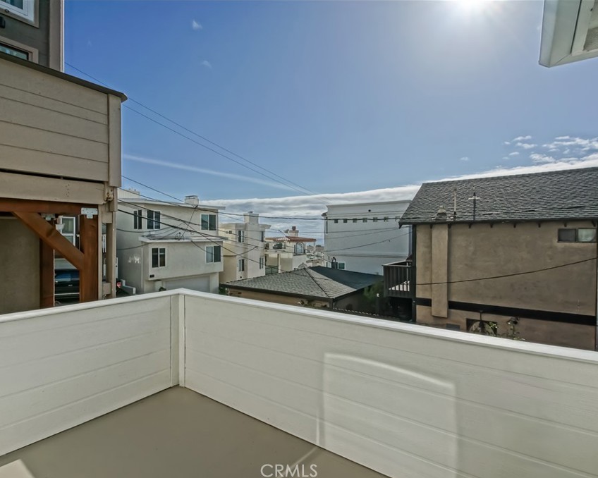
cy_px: 240
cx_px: 276
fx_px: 301
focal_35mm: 17
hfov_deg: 89.5
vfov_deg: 77.0
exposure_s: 1/350
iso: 100
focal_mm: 10
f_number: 9.5
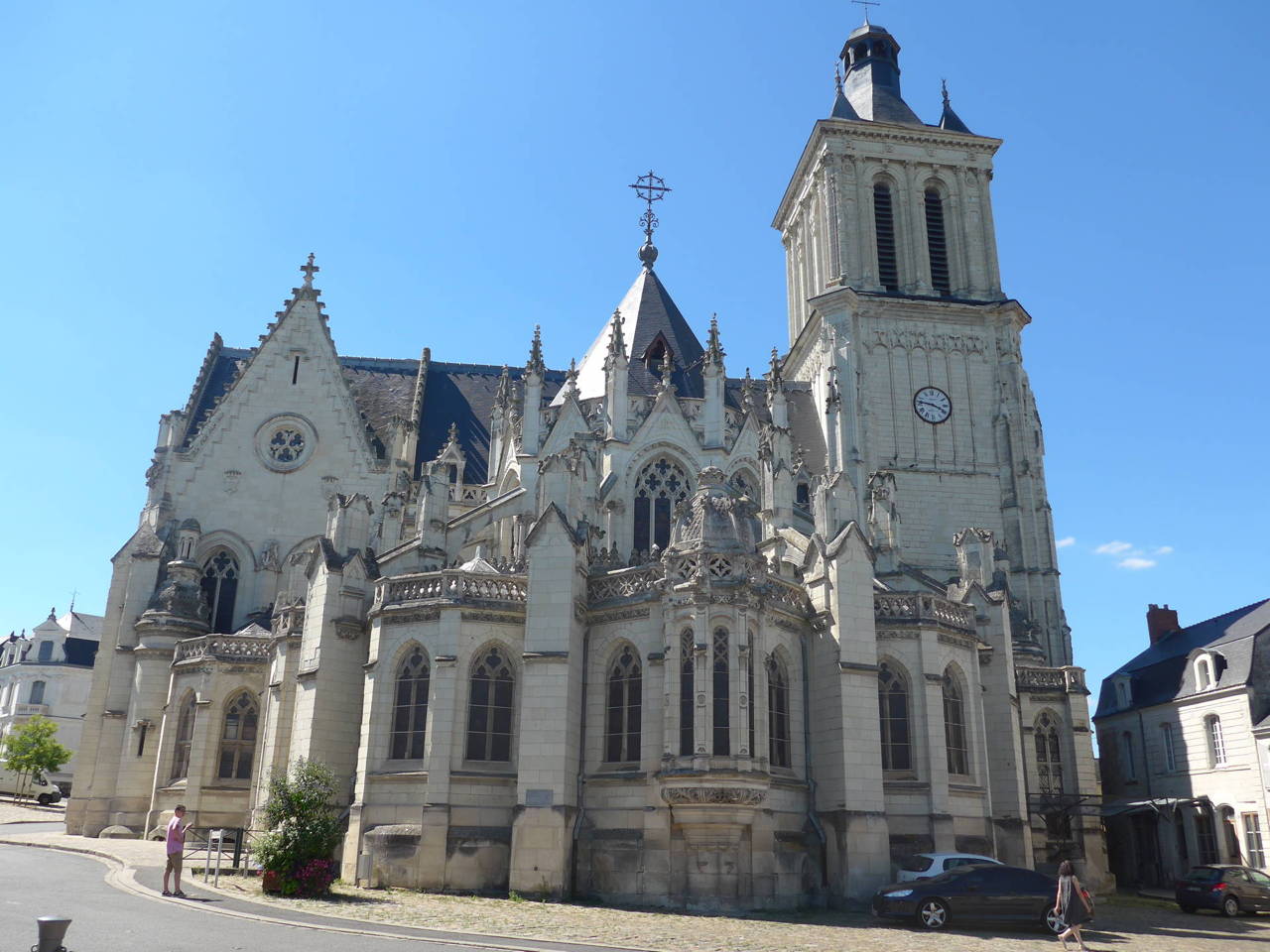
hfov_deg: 61.7
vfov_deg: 48.2
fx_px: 1064
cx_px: 635
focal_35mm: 29
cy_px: 476
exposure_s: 1/1000
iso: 80
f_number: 2.8
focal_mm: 6
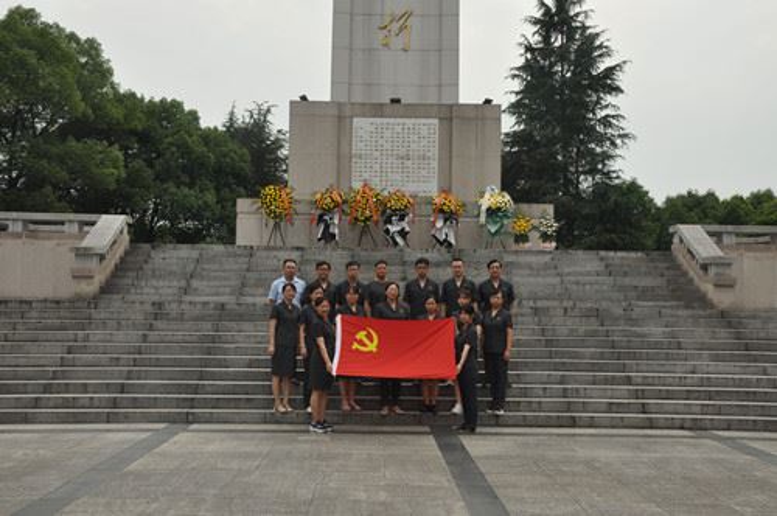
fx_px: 841
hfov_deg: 49.6
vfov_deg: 34.1
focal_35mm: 39
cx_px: 388
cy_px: 258
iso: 400
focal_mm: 26
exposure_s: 1/500
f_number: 11
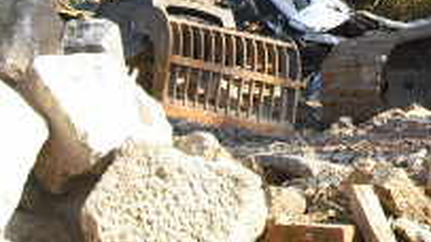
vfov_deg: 5.4
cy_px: -166
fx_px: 2548
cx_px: 510
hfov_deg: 9.5
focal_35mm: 223
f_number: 3.8
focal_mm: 10.7
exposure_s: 1/200
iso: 64
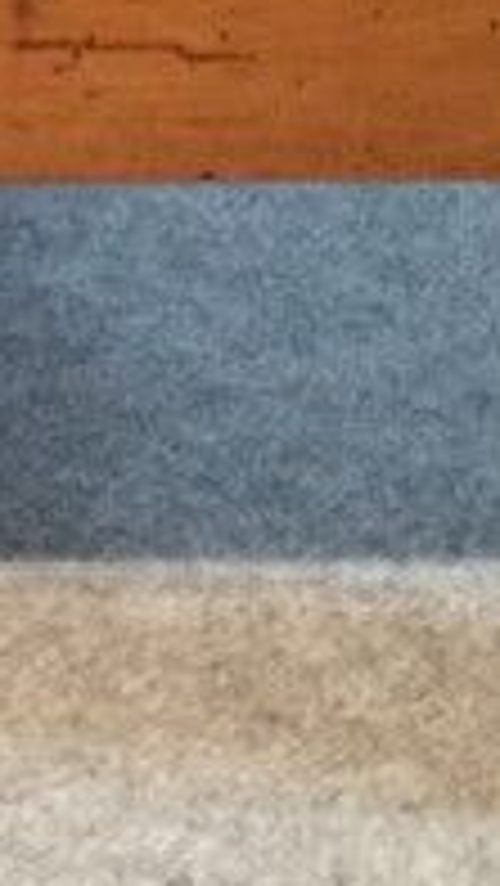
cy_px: 117
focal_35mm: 137
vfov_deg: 15.5
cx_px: -108
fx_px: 3225
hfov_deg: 8.8
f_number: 2.4
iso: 125
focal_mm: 3.3
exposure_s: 1/33
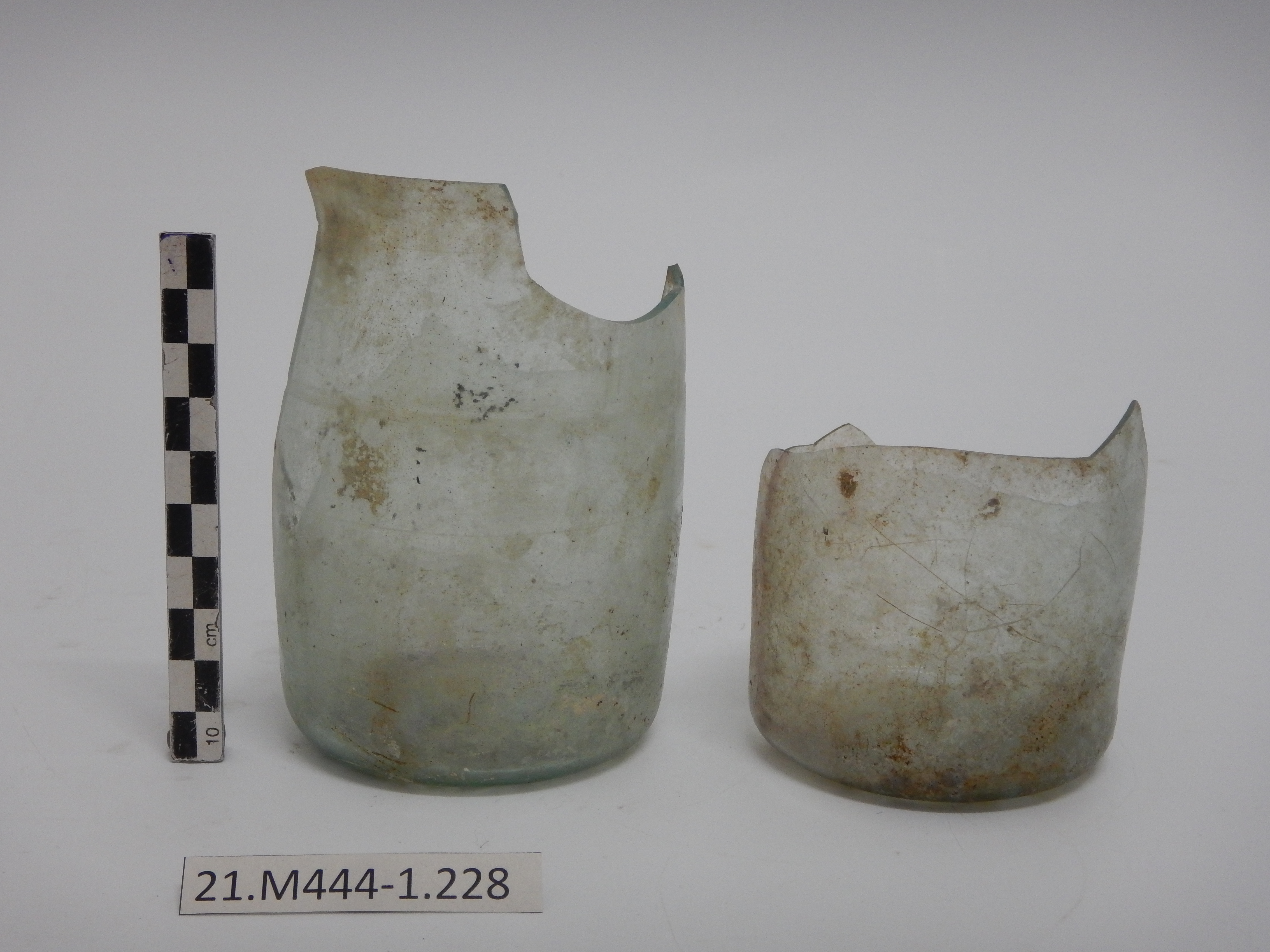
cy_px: 478
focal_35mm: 62
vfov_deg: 23.6
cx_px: 629
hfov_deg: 31.2
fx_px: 2275
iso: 400
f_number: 4.4
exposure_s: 1/30
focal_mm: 11
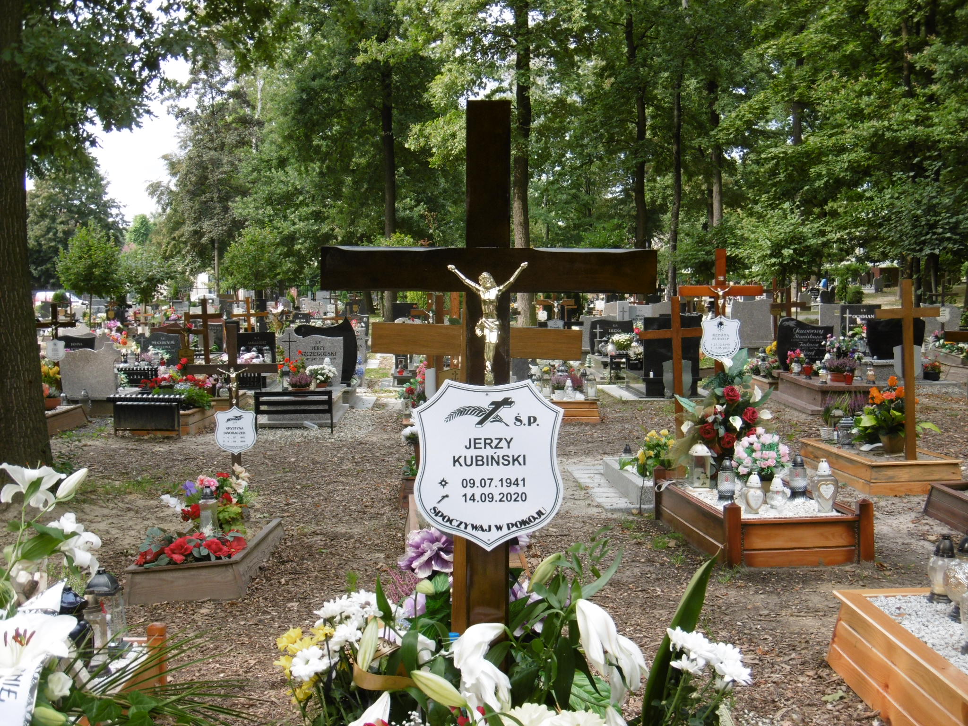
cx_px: 484
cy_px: 363
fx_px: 1426
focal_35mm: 51
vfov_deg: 28.6
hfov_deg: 37.5
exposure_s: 1/160
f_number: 4
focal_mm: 9.2
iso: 100
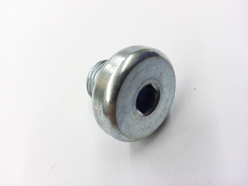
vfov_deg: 44.2
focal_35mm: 32
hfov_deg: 56.8
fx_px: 229
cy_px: 93
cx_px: 124
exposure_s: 1/24
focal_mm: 3.4
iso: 160
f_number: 2.4
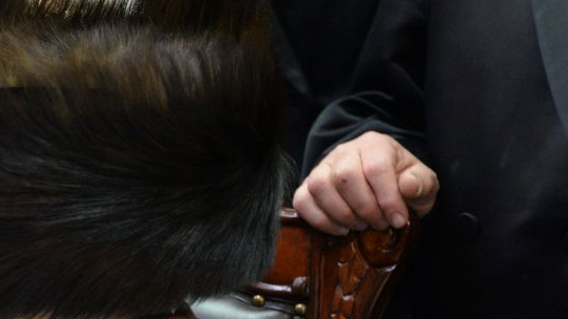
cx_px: 0
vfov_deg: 2.8
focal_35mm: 434
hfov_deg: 5.0
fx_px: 6535
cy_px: 397
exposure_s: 1/60
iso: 2500
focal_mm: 160
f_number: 5.6
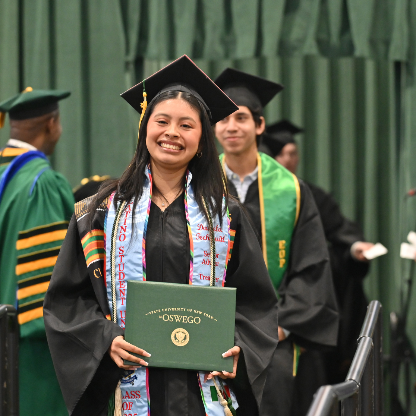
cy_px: 221
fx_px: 3725
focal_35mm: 274
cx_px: 180
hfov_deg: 6.4
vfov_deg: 6.4
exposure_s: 1/200
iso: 3200
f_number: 5.6
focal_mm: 200
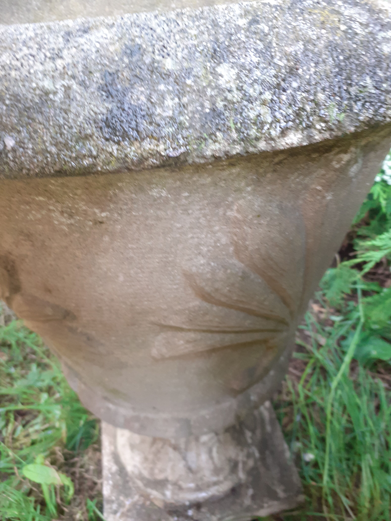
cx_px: 196
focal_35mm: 27
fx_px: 407
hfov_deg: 51.4
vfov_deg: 65.3
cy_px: 260
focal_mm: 3.6
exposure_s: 1/50
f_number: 1.9
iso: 125
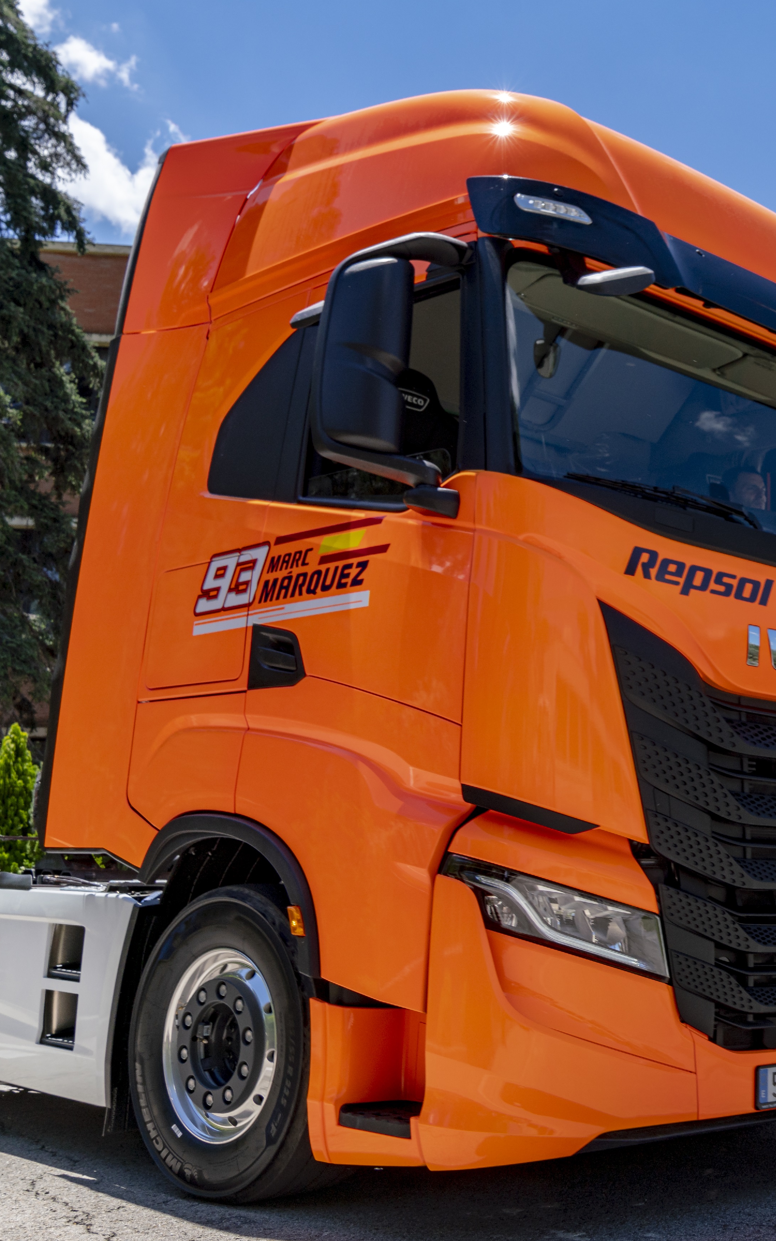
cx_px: 927
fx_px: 1421
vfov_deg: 47.2
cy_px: 575
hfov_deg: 27.0
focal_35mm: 42
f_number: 8
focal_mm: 24
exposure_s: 1/320
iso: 200
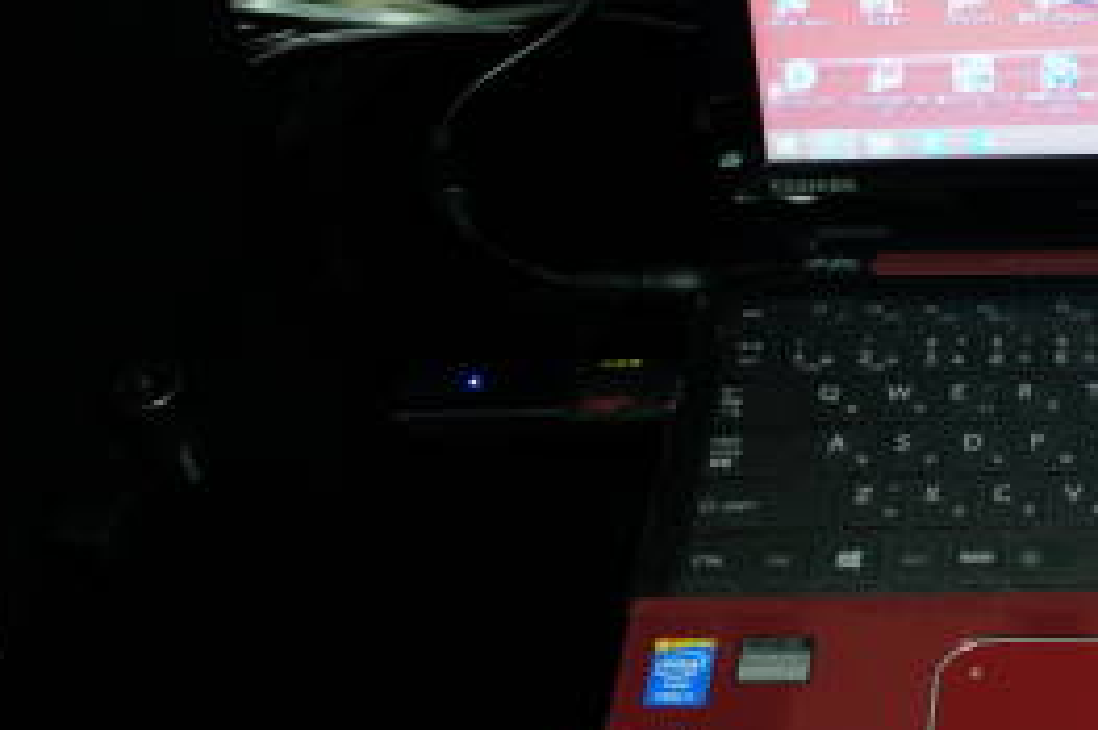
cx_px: 1211
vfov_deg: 18.5
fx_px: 2225
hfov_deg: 25.7
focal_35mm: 73
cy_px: 144
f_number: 4
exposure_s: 1/30
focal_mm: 20
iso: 400
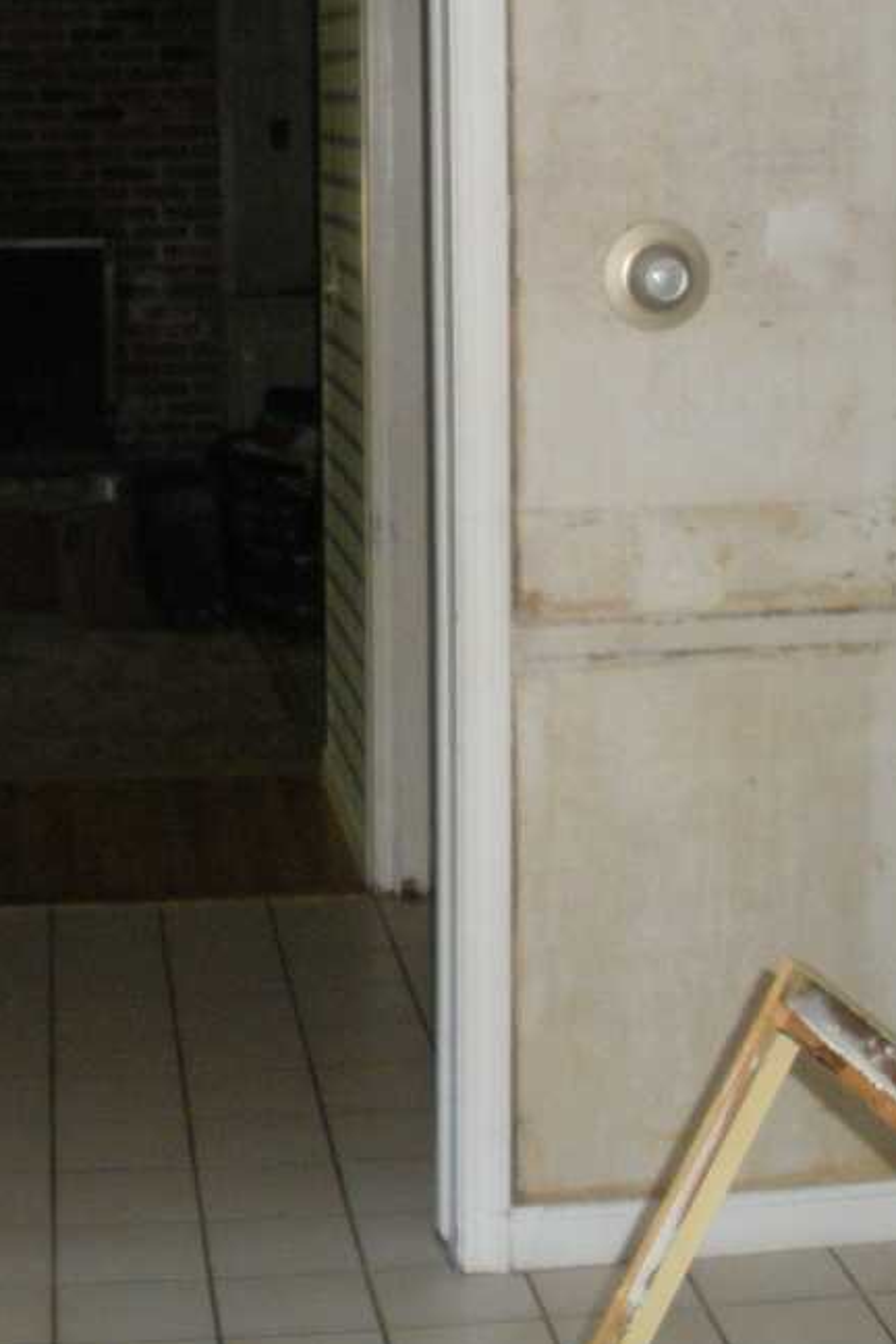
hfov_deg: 17.7
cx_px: 316
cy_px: 319
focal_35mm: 77
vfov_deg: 26.0
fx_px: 2874
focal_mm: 6.3
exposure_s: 1/60
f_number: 3.5
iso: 273
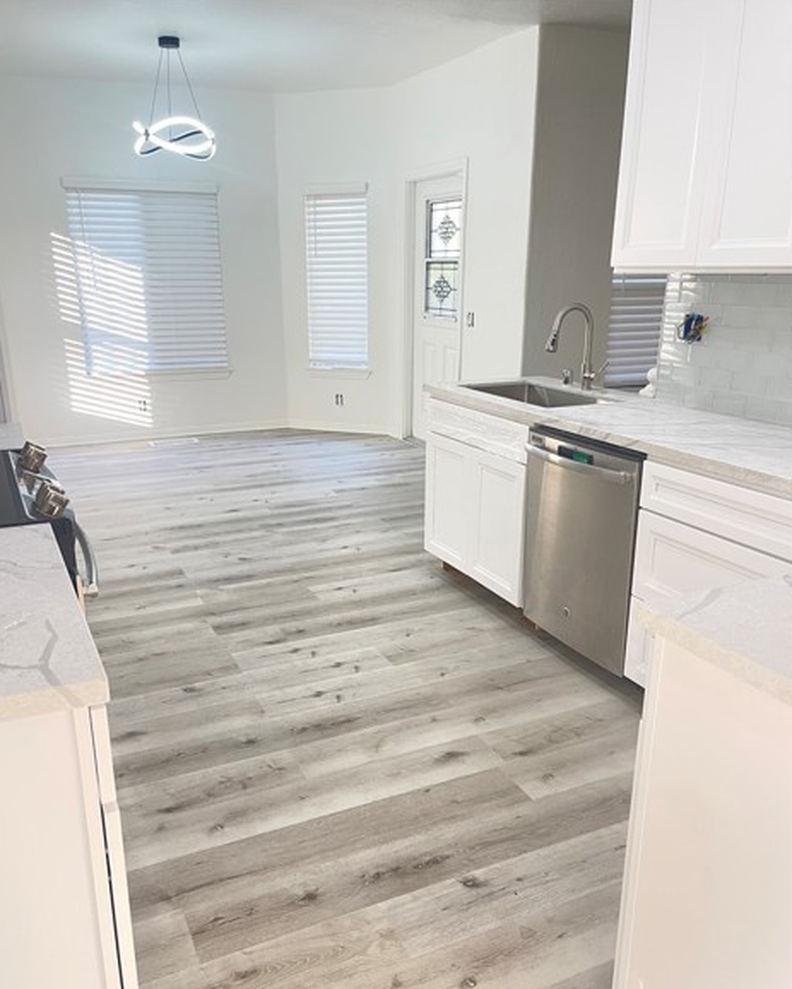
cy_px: 544
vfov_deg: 63.9
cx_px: 392
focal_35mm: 27
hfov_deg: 53.2
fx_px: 790
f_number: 1.6
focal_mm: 5.1
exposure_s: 1/60
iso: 80
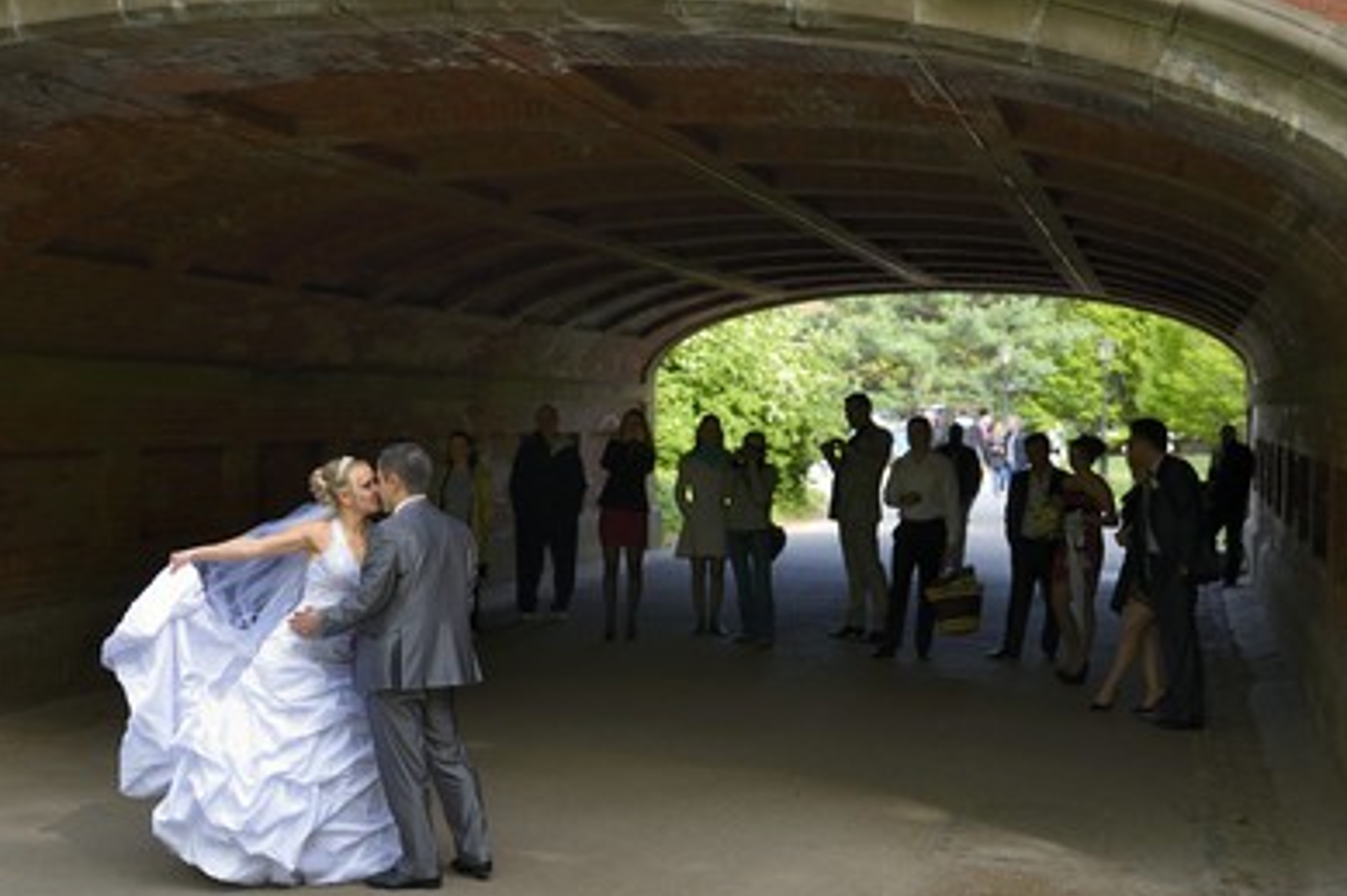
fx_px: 2020
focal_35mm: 54
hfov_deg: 36.9
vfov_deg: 25.0
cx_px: 696
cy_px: 477
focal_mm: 50
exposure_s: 1/250
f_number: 4
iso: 400
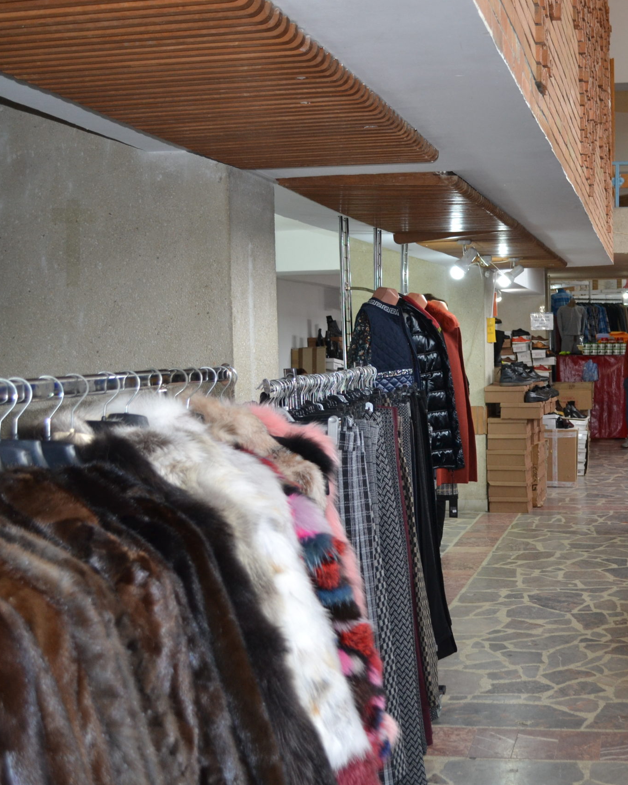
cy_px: 394
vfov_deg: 36.7
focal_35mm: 51
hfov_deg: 29.2
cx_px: 484
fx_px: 1185
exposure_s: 1/60
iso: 450
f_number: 4
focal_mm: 24
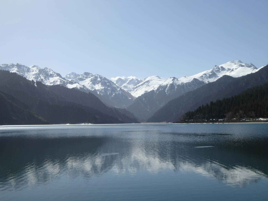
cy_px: 100
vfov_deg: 36.0
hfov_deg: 46.8
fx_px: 310
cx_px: 134
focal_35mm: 40
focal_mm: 7.2
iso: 100
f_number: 3.8
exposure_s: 1/1600
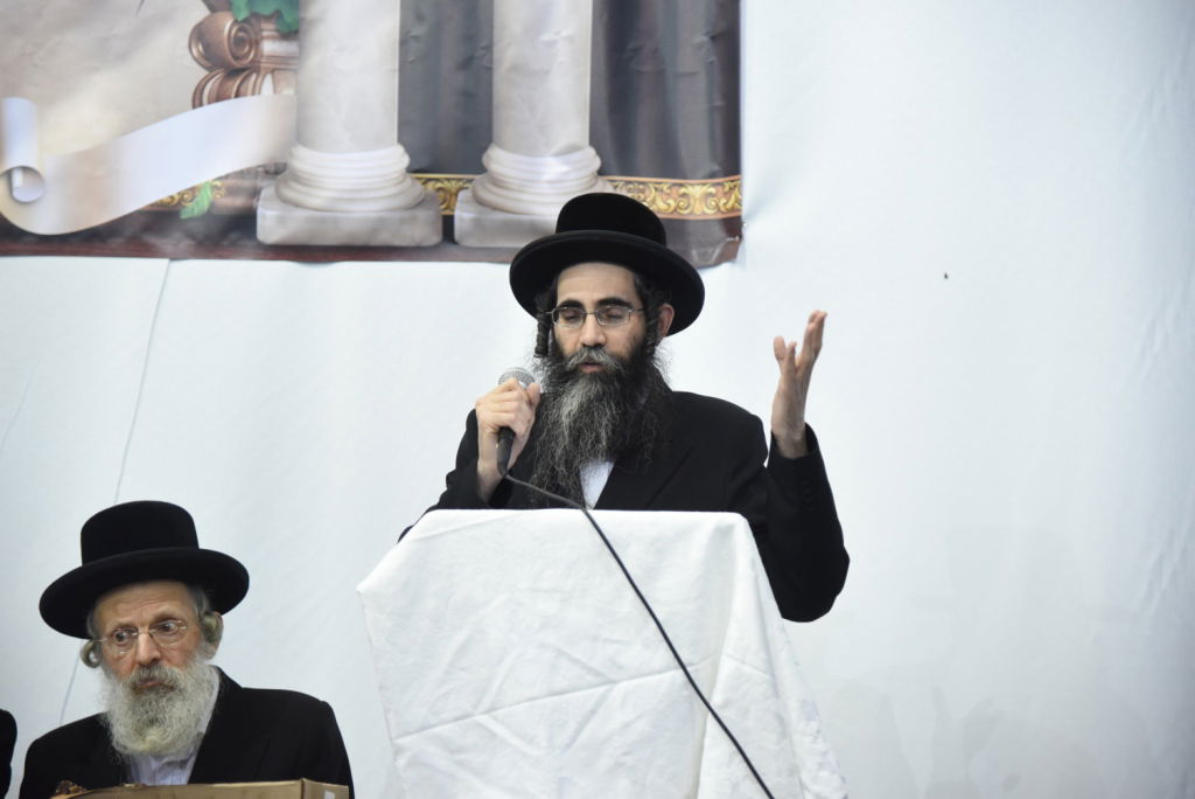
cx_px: 598
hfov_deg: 20.8
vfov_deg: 14.0
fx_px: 3255
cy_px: 400
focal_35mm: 98
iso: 2500
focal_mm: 98
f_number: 4
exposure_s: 1/125
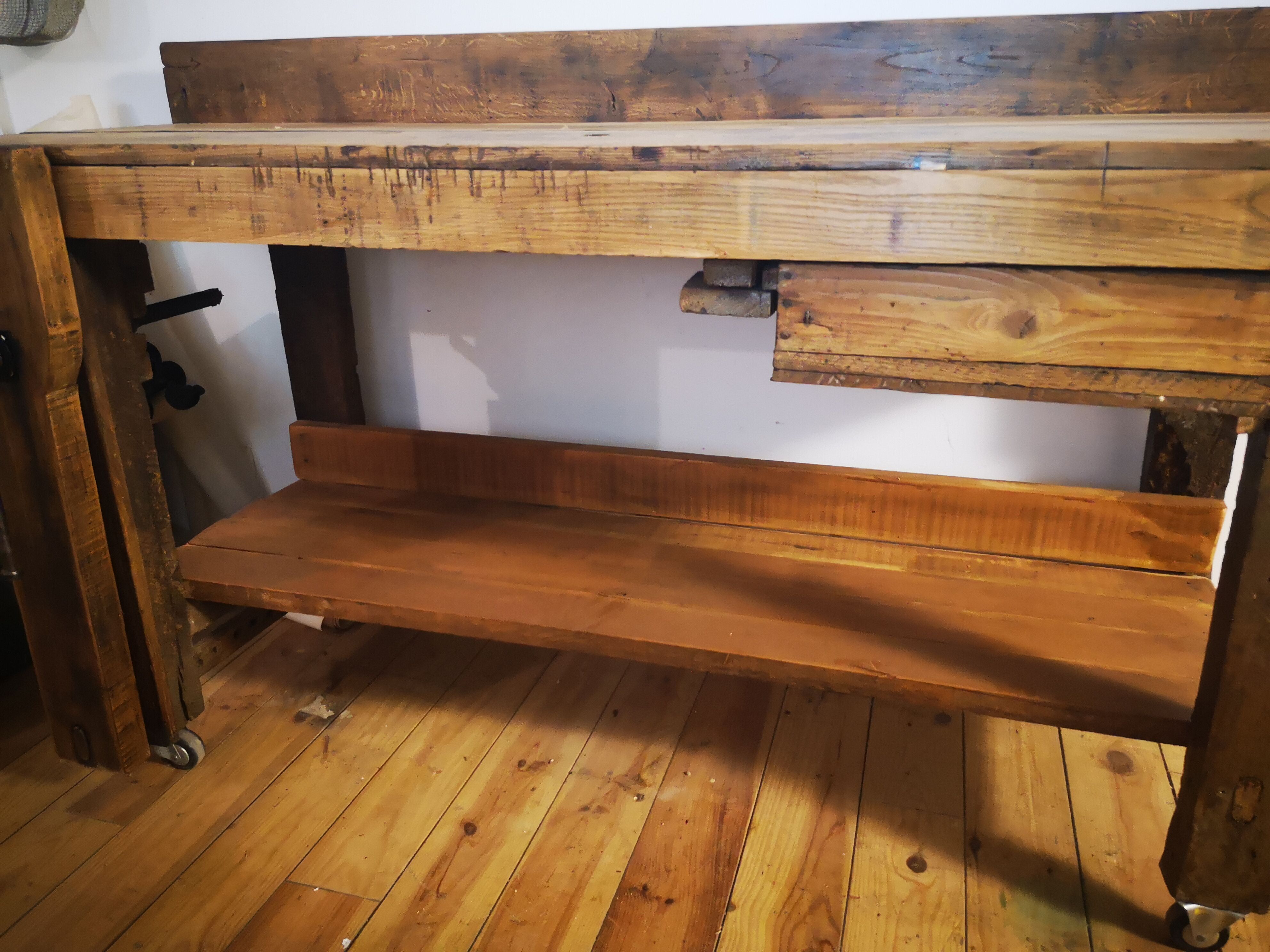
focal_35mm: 27
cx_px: 635
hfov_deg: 65.3
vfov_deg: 51.4
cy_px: 476
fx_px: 991
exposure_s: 1/25
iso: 500
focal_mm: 3.95
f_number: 1.8
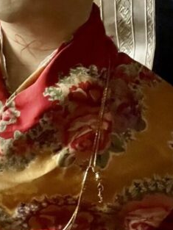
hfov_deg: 8.7
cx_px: 68
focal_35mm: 170
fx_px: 1132
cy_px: -107
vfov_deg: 11.2
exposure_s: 1/25
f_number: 2
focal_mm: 6
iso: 1000
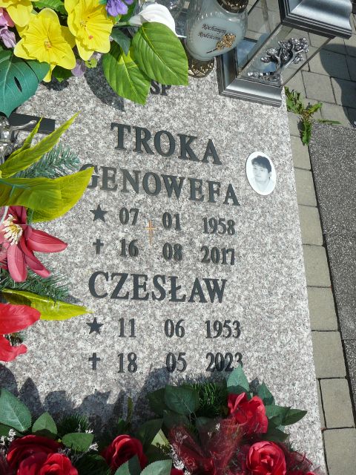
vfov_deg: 52.6
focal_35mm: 35
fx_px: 480
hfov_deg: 40.7
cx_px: 178
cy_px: 238
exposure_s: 1/800
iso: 80
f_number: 5
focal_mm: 5.2
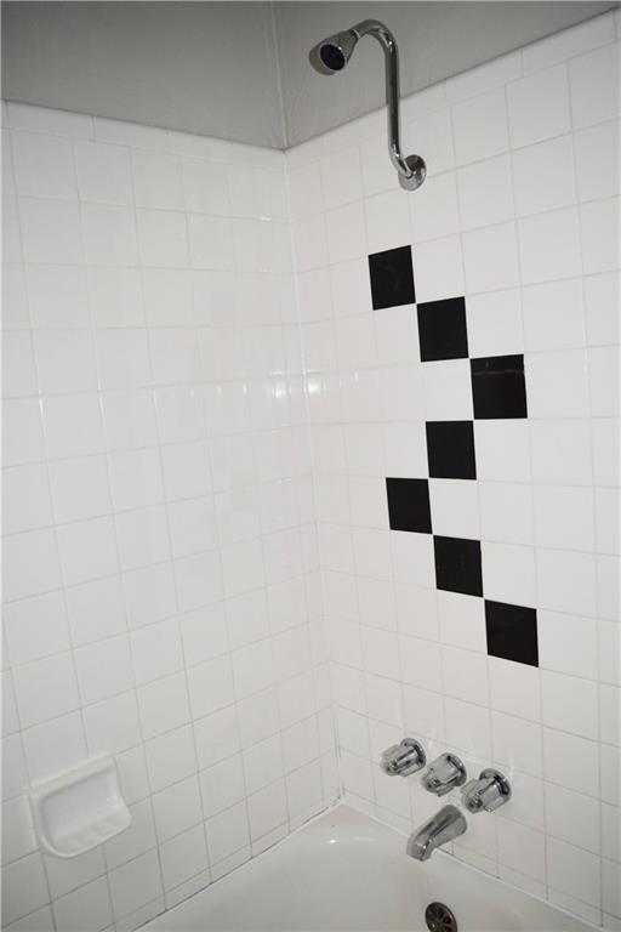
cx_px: 310
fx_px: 699
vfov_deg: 67.4
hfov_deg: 47.9
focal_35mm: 27
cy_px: 466
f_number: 3.5
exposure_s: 1/60
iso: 640
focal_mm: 18
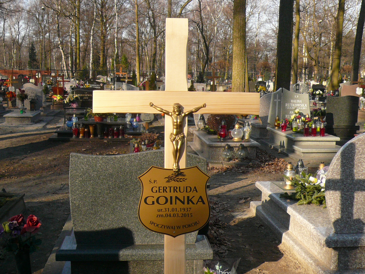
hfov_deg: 42.9
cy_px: 137
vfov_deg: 32.9
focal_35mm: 44
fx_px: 464
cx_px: 182
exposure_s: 1/640
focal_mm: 4.7
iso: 100
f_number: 2.8
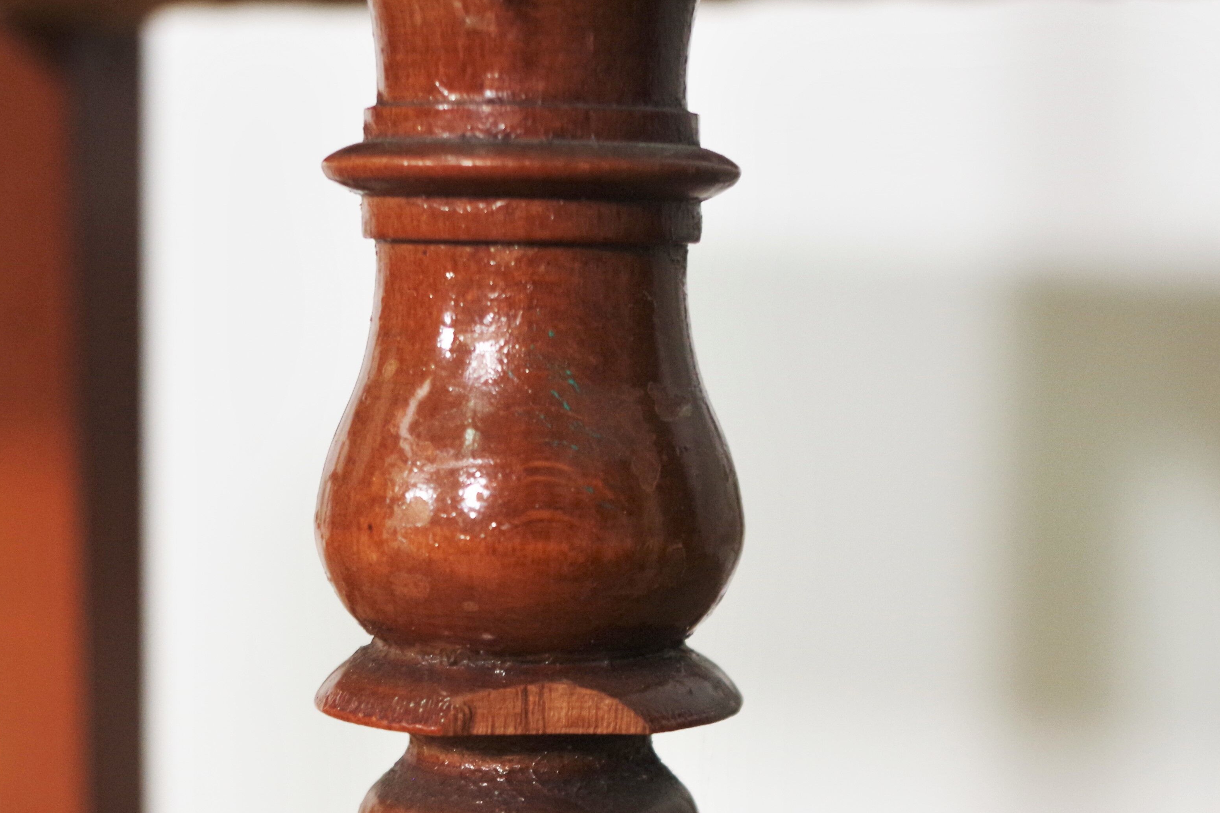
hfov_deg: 22.8
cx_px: 705
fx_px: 3016
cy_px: 733
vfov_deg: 15.2
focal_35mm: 89
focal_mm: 30.63
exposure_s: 1/60
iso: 800
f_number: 4
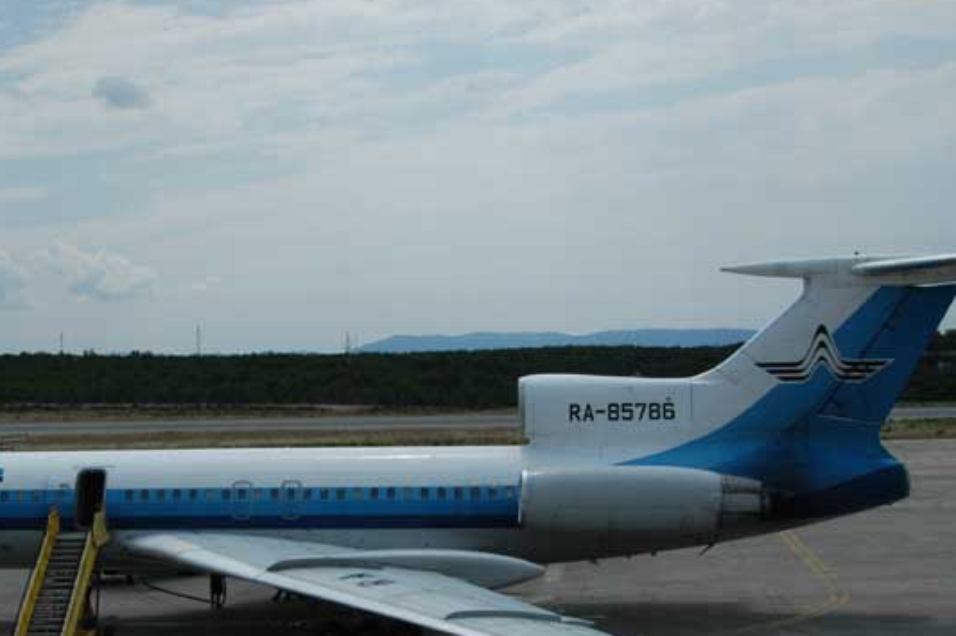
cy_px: 464
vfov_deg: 24.8
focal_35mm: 54
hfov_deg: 36.3
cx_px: 278
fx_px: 1433
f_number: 9
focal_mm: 24
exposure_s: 1/320
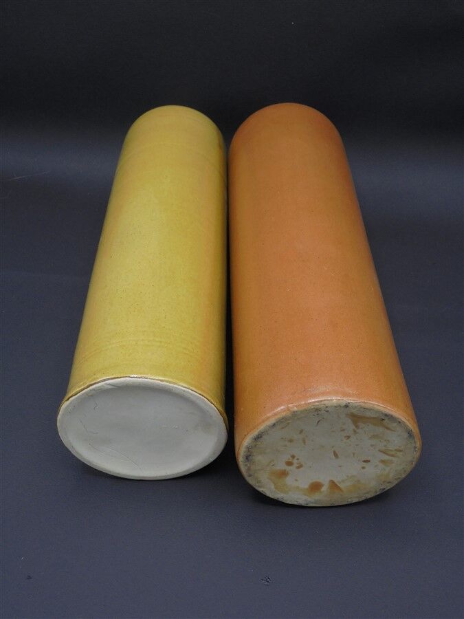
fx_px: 679
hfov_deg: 37.7
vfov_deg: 49.0
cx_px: 232
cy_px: 310
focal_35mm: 38
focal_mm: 6.9
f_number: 4.2
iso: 100
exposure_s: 1/80
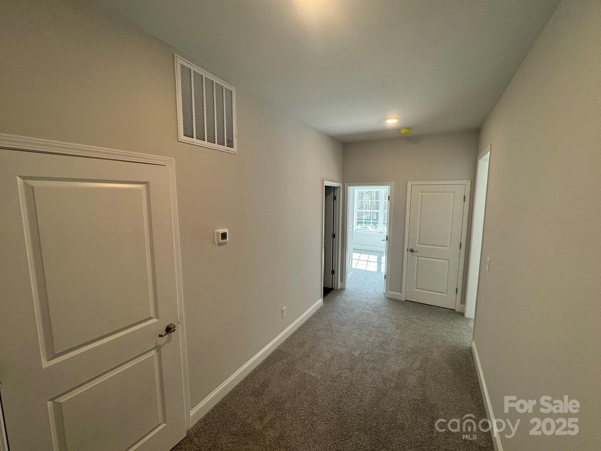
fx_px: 243
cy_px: 226
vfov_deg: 85.7
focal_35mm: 14
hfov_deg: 102.1
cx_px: 300
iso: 160
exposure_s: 1/120
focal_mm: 2.22
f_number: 2.2
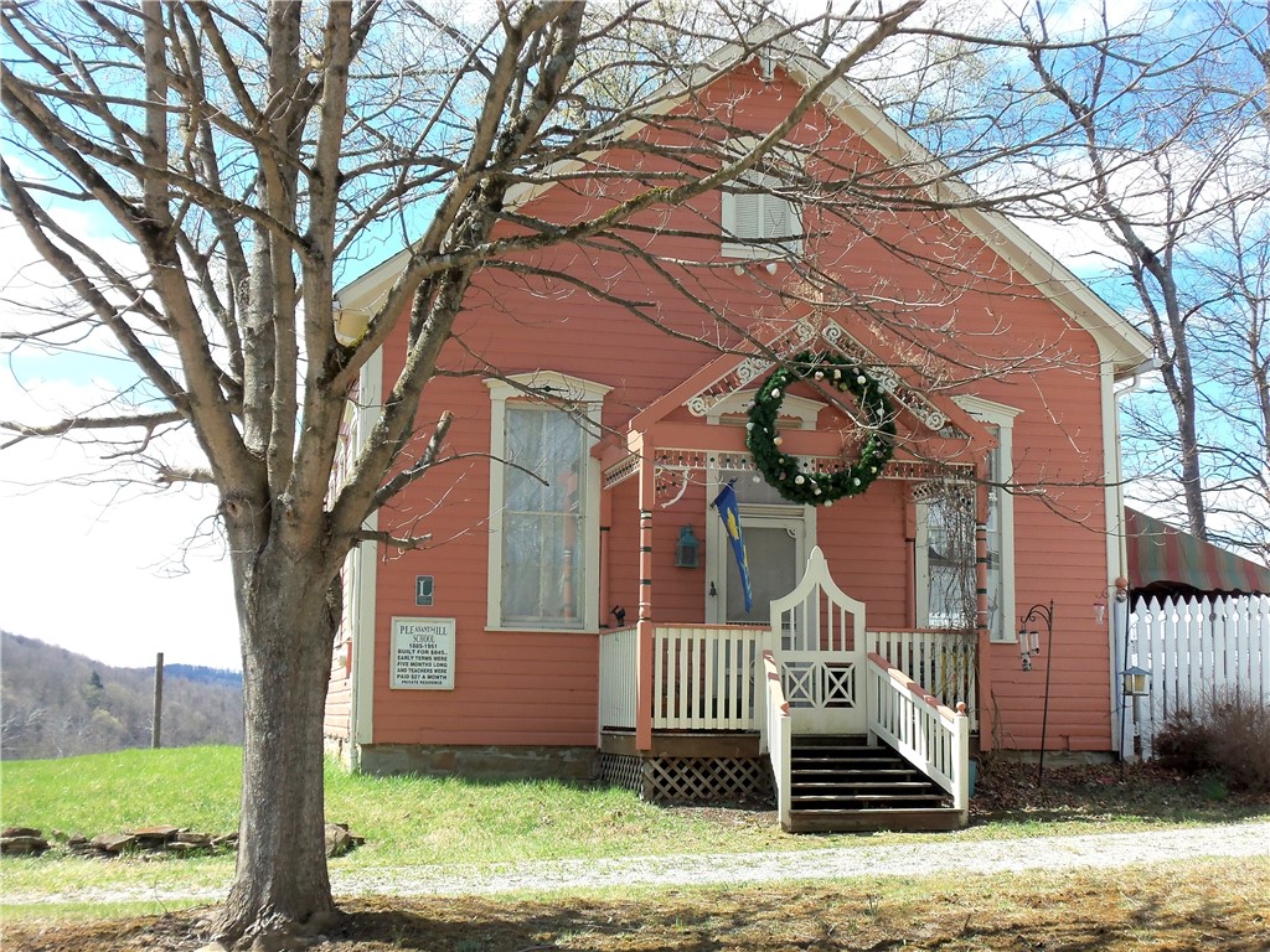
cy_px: 476
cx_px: 635
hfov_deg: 39.7
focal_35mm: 48
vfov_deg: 30.3
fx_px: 1761
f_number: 3.8
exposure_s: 1/400
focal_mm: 8.7
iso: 64
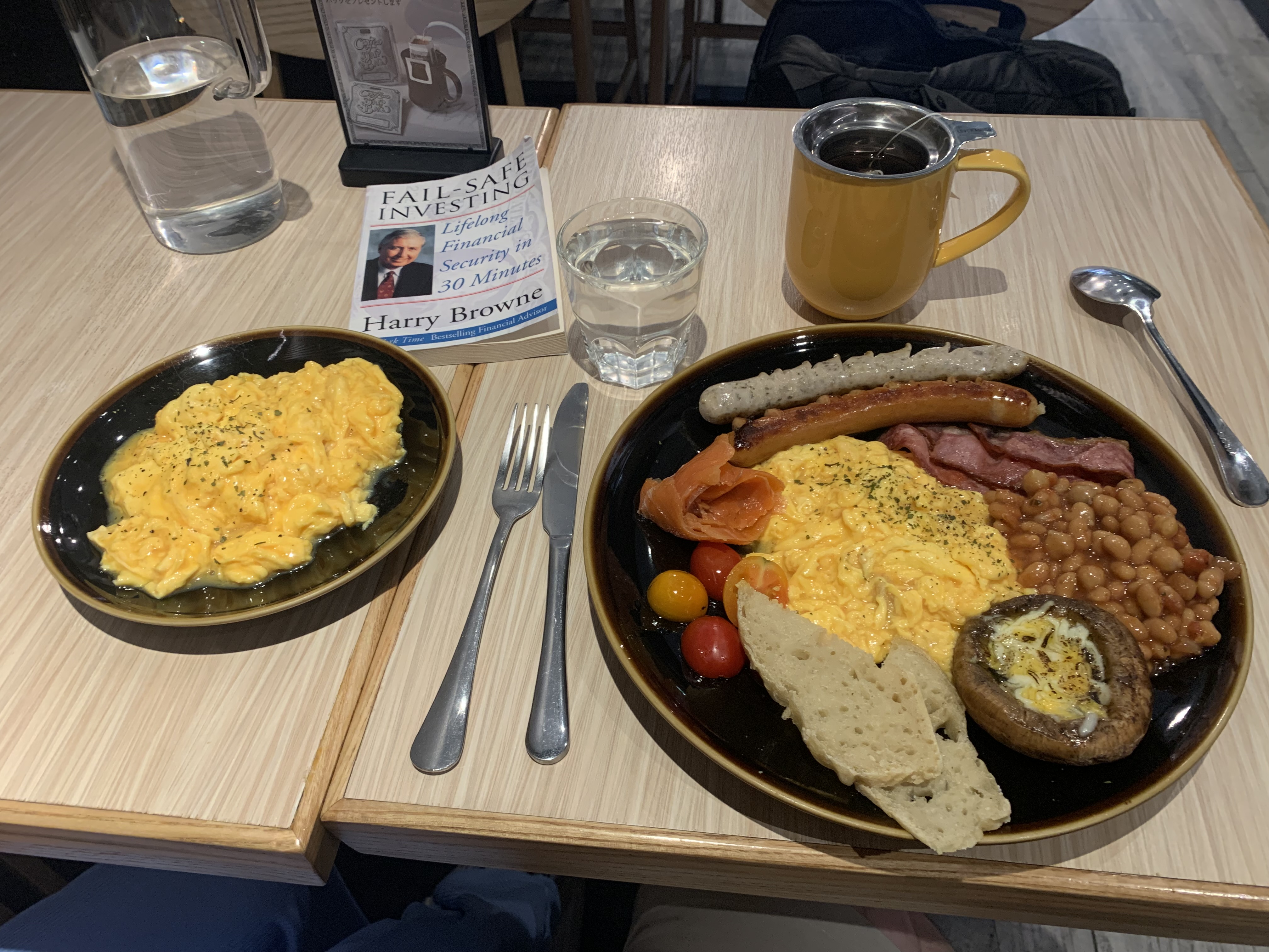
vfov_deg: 53.1
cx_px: 634
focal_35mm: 26
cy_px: 476
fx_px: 953
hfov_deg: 67.3
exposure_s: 1/50
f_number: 1.8
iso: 160
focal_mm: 4.25
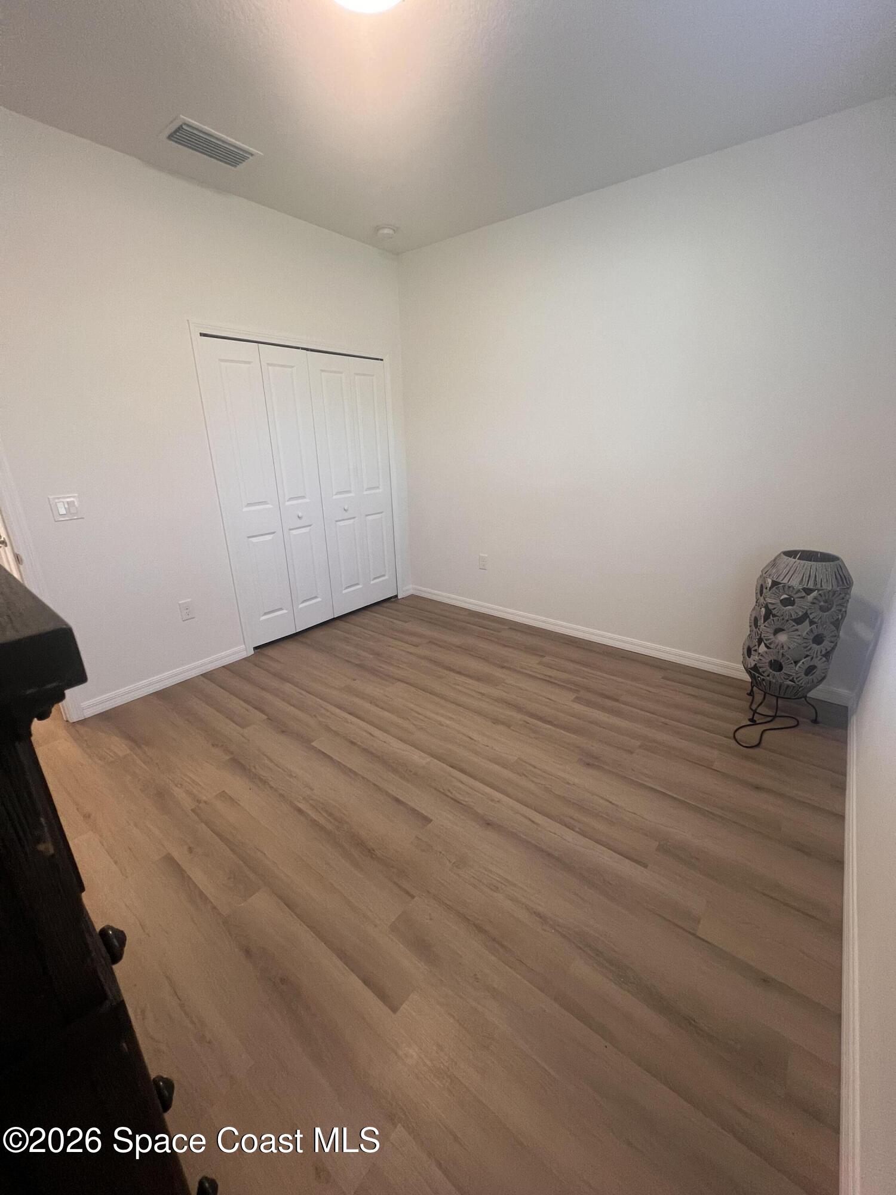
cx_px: 448
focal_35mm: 13
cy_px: 598
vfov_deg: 106.2
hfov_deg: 89.9
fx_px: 449
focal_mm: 1.57
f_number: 1.8
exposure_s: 1/60
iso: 200
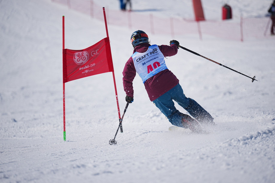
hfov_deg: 10.3
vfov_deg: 6.9
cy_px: 92
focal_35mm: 200
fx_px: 1528
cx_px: 138
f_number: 2.8
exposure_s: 1/4000
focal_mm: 200
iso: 100
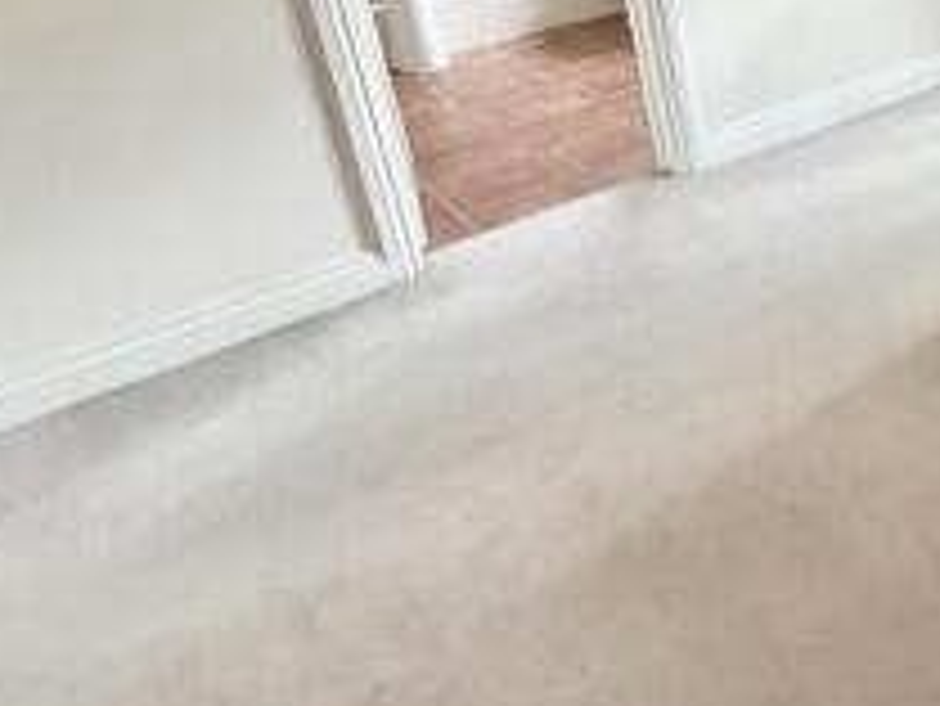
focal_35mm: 39
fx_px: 1060
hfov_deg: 36.5
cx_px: 1136
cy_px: 29
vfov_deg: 34.2
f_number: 2.2
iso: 500
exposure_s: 1/60
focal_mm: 2.22
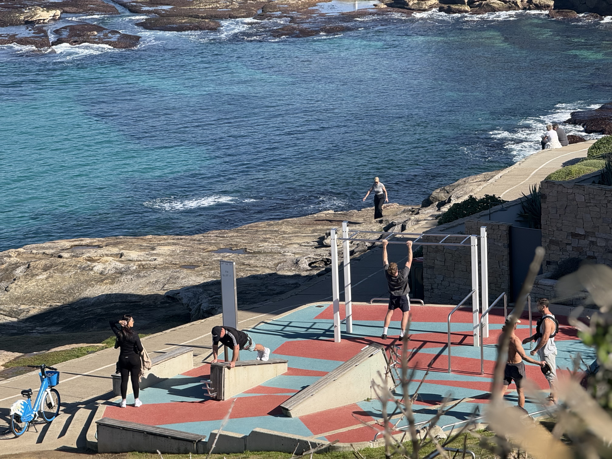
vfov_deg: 12.3
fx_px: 2122
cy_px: 230
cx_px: 306
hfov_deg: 16.4
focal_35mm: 120
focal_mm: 15.66
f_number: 2.8
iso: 50
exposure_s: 1/1096
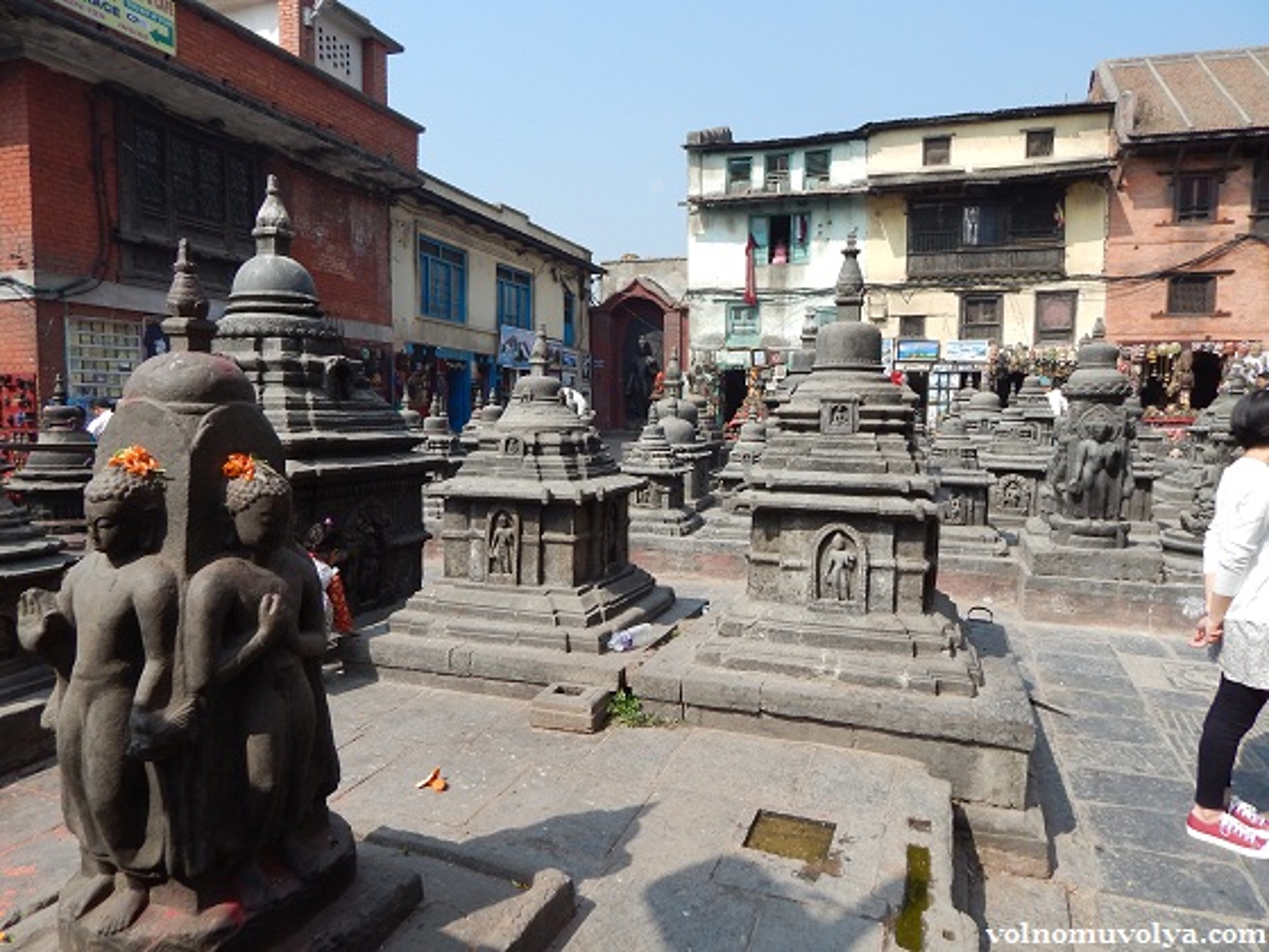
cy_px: 476
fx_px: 843
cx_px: 634
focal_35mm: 23
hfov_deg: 73.9
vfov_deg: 58.9
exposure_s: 1/1250
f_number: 3
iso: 125
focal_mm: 4
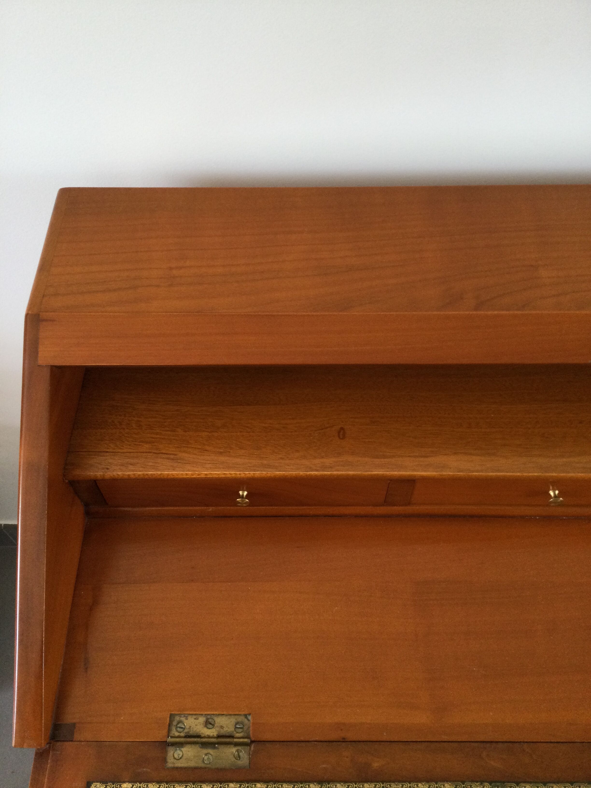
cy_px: 394
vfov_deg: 58.4
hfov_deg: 45.4
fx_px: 706
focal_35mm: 31
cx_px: 296
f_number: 2.4
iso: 100
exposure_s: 1/33
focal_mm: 3.3
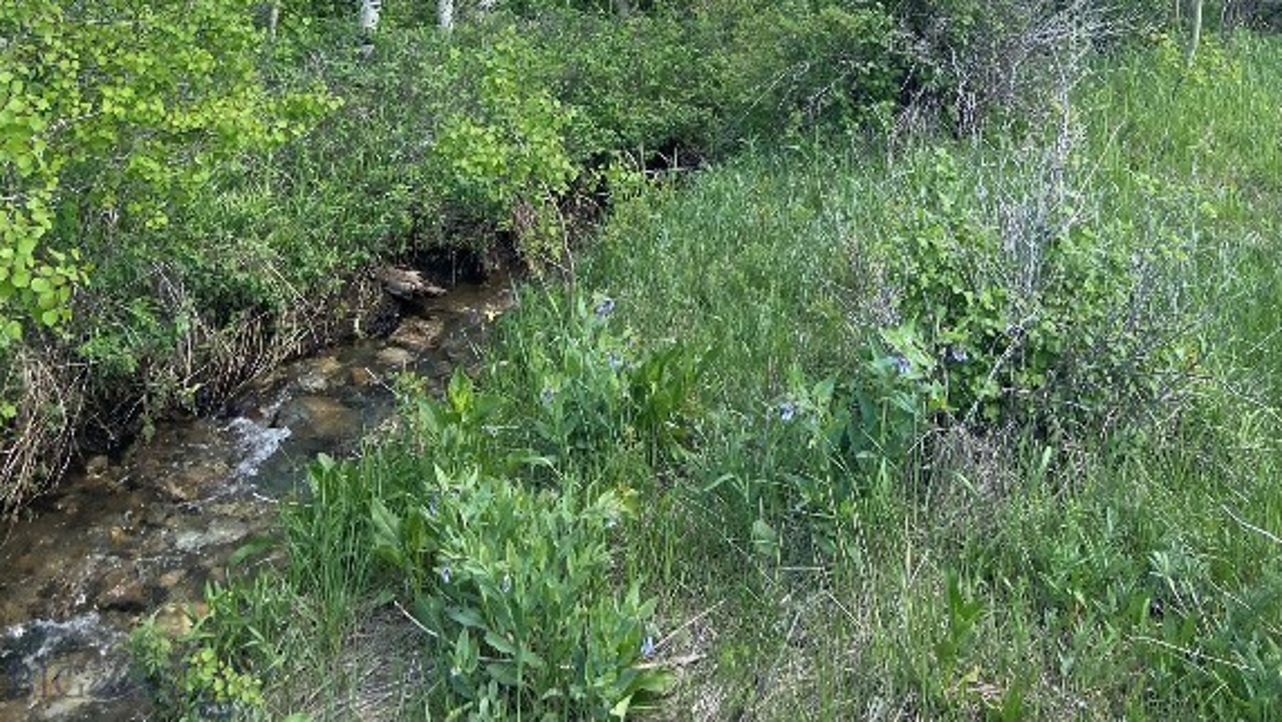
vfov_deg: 27.7
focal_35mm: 38
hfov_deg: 52.8
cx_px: 641
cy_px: -126
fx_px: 1292
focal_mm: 4.25
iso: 32
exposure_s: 1/793
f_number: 1.8
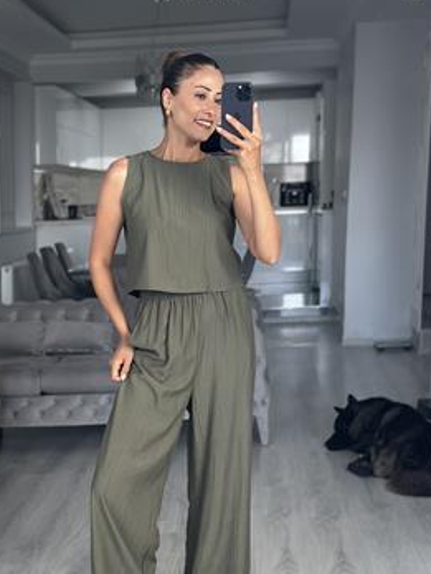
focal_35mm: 70
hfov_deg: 21.0
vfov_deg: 27.7
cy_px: 331
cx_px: 172
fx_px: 1160
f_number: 1.78
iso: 125
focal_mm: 6.86
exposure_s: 1/77
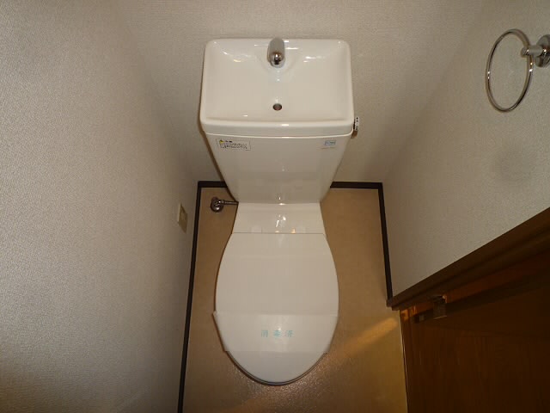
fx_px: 397
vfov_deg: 54.9
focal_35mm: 25
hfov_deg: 69.4
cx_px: 275
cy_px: 206
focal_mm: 4.4
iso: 100
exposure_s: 1/30
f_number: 2.8
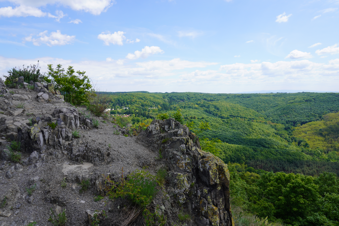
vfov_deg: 53.1
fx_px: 226
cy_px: 113
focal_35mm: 24
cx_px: 170
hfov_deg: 73.7
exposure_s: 1/160
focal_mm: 16
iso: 100
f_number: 10
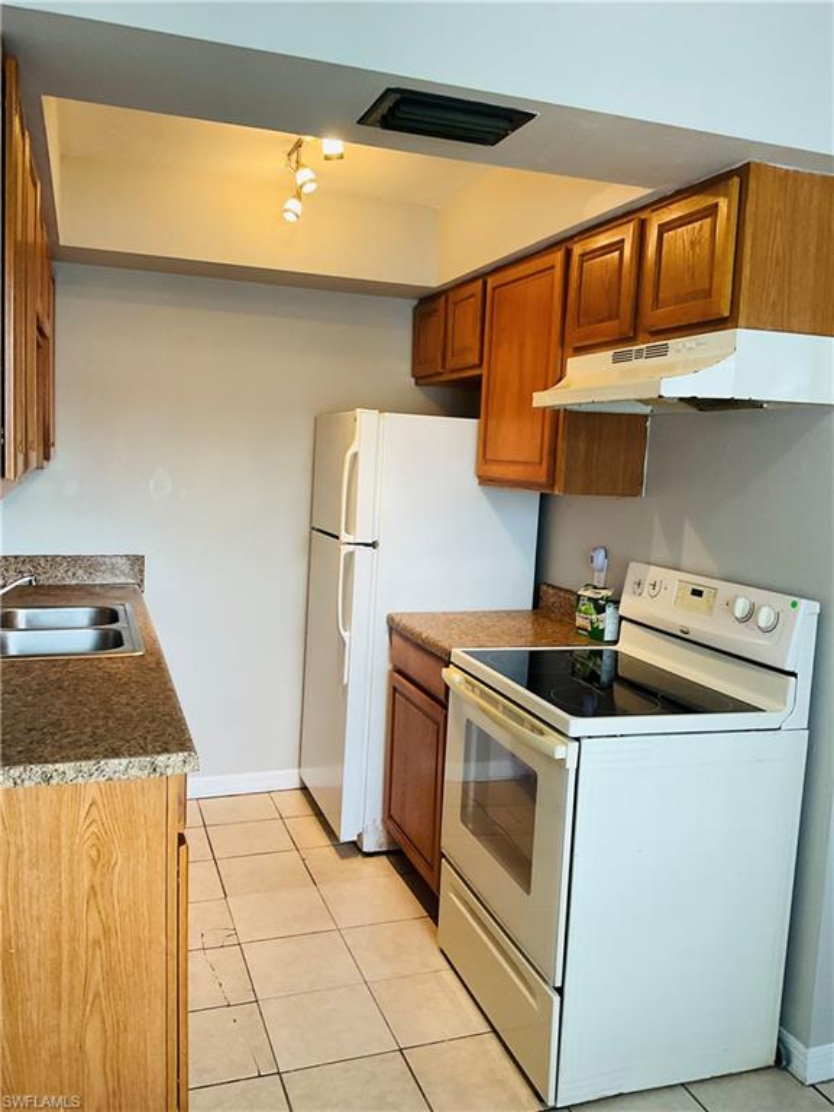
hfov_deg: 48.2
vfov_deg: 61.7
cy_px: 556
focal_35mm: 29
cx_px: 417
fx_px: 932
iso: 80
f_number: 1.8
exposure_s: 1/60
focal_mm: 3
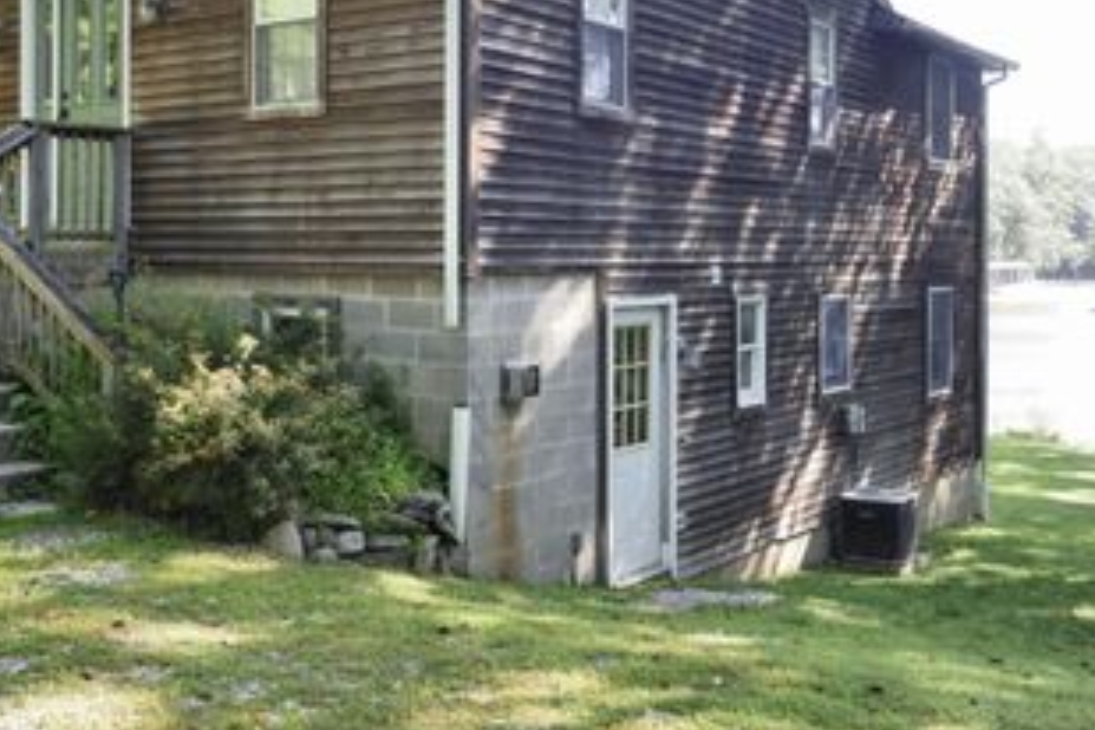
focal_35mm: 42
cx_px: 461
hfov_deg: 46.2
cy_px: 221
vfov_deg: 31.5
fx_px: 1277
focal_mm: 17.8
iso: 200
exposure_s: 1/80
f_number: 4.2
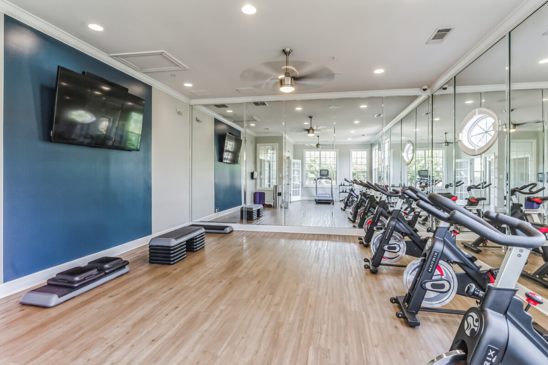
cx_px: 274
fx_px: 274
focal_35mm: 18
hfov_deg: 90.0
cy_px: 182
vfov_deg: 67.4
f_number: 6.3
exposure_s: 1/10
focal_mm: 18
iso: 250
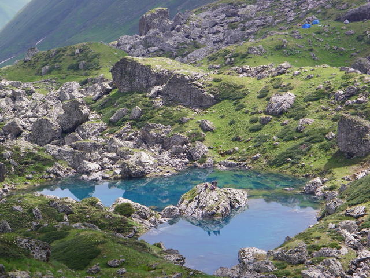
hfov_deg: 15.6
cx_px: 185
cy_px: 139
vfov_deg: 11.8
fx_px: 1347
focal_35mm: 126
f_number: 4.8
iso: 80
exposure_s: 1/250
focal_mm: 22.5
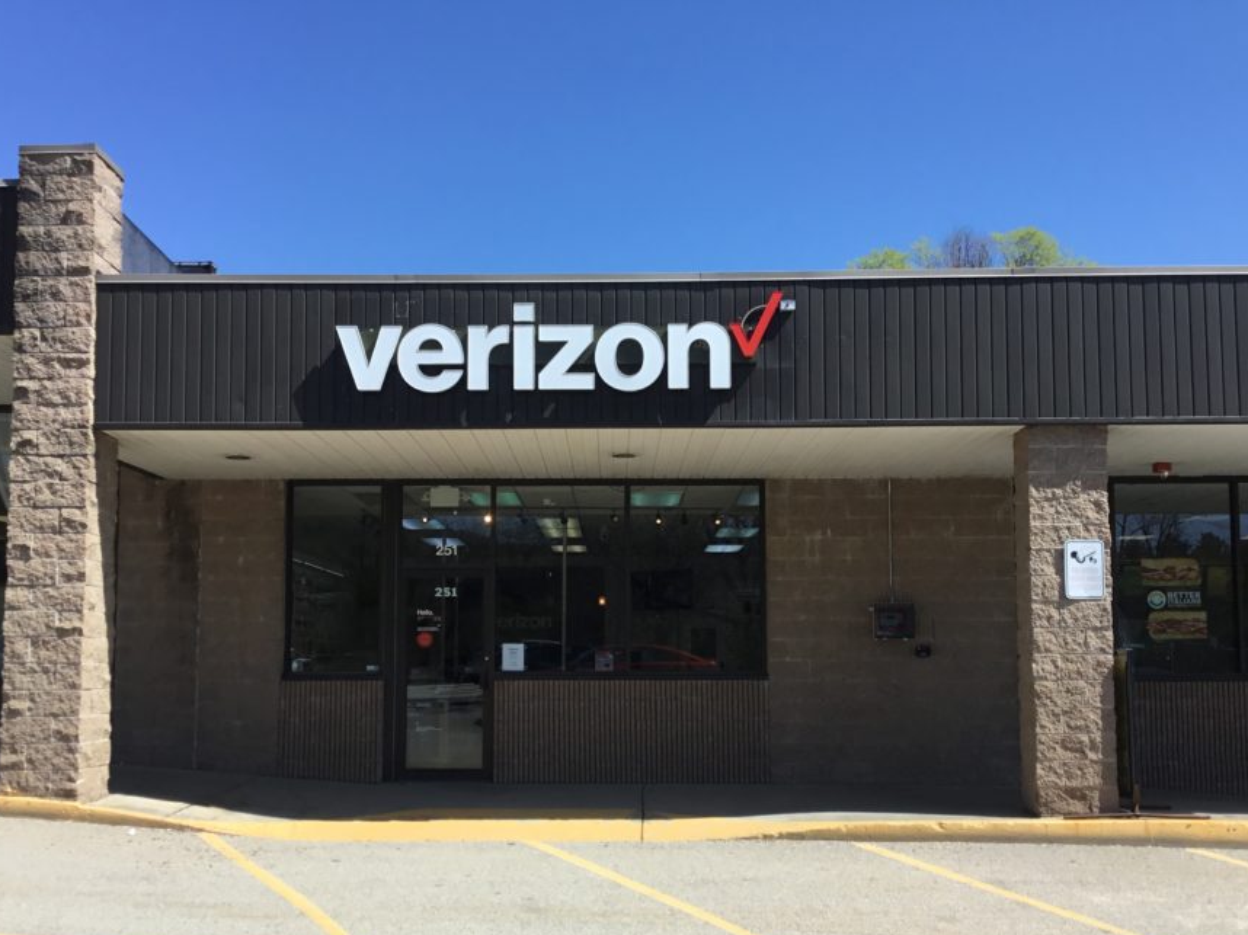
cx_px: 586
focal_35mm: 37
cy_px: 557
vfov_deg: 38.5
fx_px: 1334
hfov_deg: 50.1
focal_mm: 3.3
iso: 25
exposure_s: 1/916
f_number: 2.4
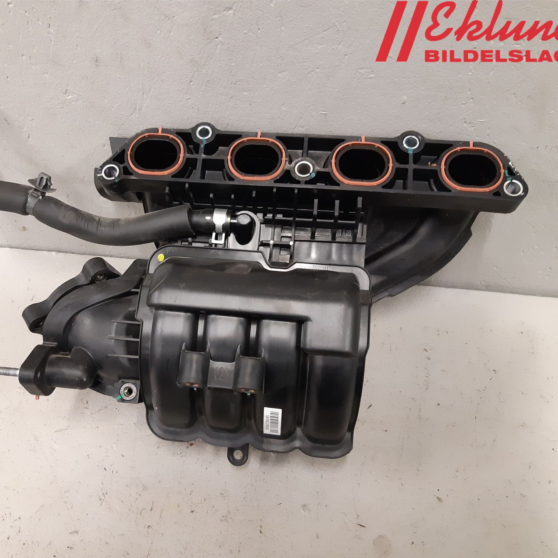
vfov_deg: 52.5
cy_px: 282
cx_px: 225
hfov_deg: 52.2
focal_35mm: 31
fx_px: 565
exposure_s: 1/50
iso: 250
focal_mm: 3.93
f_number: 1.7
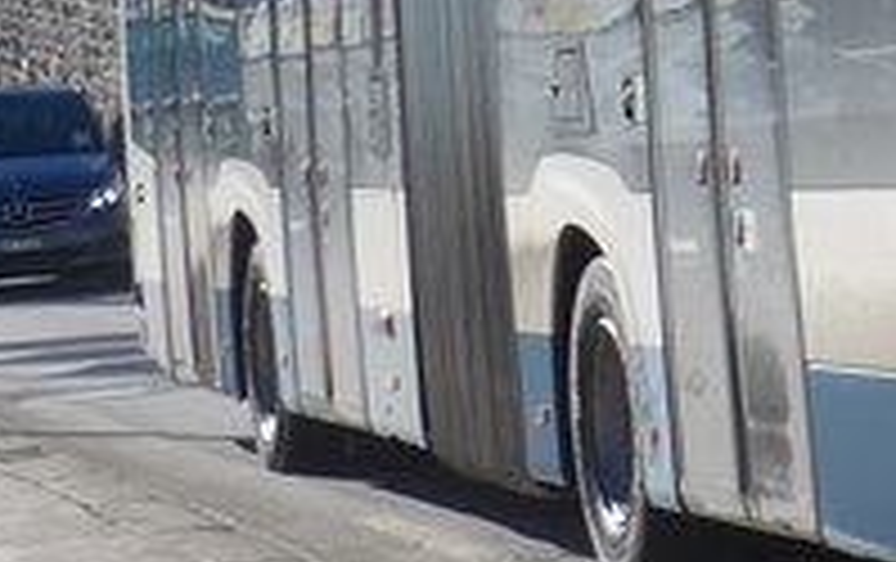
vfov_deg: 7.0
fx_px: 4524
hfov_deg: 10.0
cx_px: 2094
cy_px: -391
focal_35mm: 185
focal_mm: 6
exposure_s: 1/1600
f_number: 2.8
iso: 80
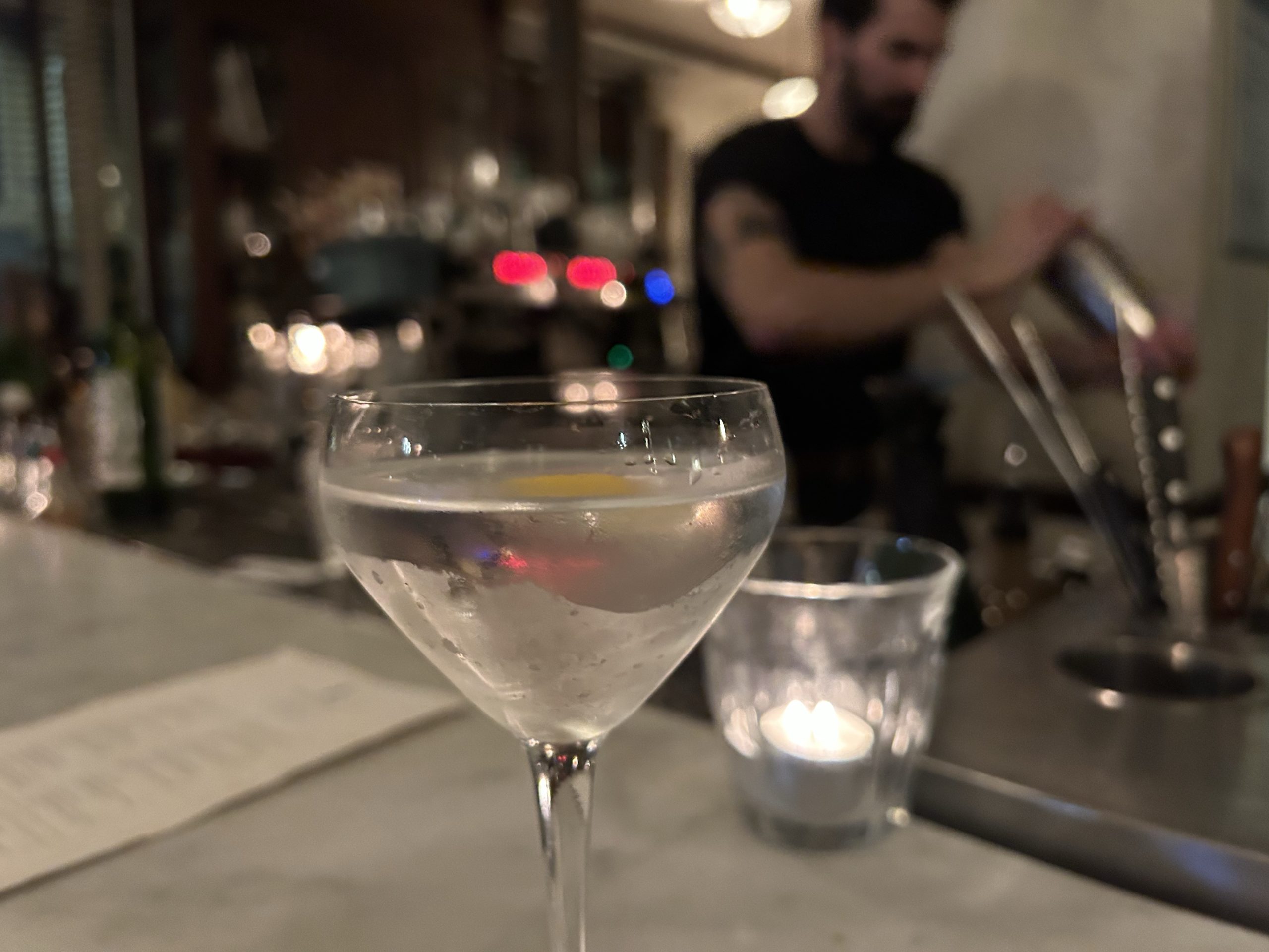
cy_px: 476
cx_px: 634
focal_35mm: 26
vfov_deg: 53.1
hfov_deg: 67.3
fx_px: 953
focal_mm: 5.7
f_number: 1.5
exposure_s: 1/33
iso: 400
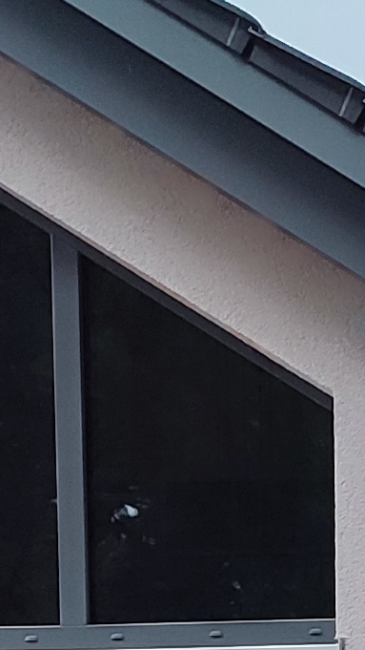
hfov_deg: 7.1
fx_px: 2753
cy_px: 1408
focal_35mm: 160
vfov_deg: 11.7
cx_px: 940
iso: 96
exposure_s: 1/100
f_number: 1.9
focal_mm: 6.04
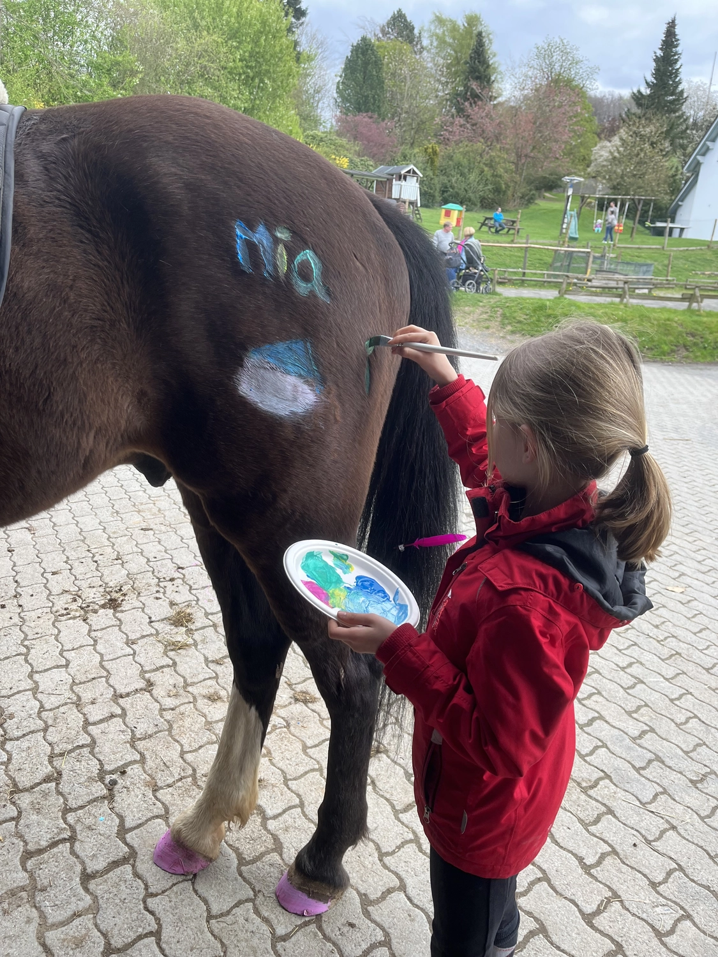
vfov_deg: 67.3
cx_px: 359
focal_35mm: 26
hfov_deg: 53.1
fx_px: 719
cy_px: 478
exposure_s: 1/388
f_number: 1.6
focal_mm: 5.1
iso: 50
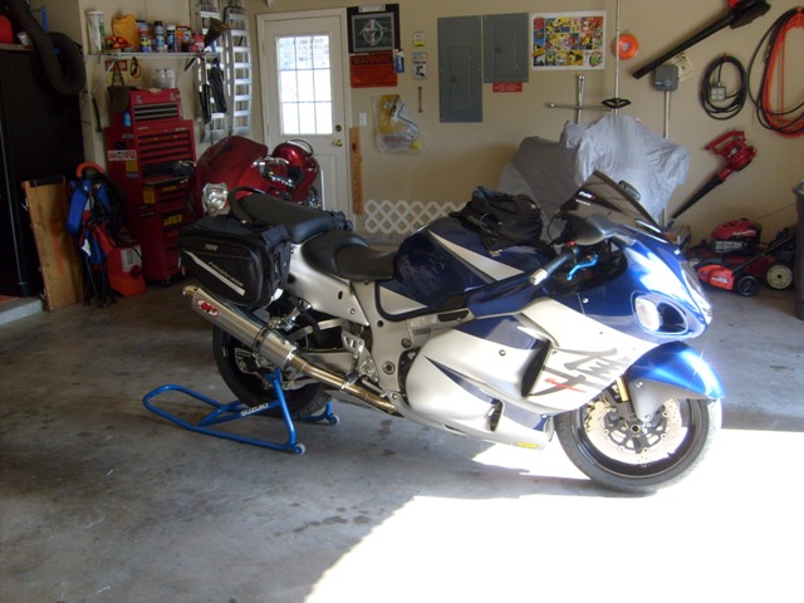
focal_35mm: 35
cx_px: 402
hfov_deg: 52.6
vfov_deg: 40.7
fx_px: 813
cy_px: 302
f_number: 2.8
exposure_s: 1/60
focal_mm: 5.8
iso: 80
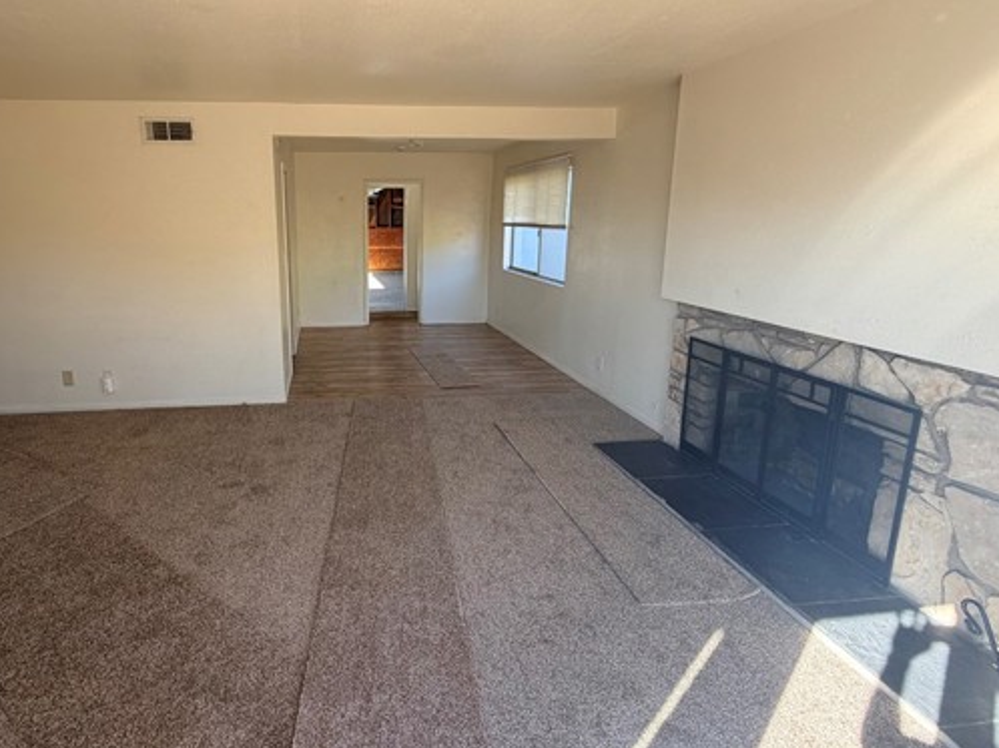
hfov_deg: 86.1
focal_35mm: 18
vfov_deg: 71.1
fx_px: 519
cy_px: 319
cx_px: 375
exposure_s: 1/121
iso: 64
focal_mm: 2.22
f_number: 2.2
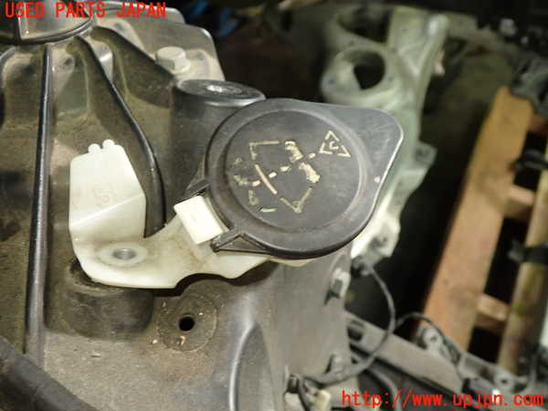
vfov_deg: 46.8
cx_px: 274
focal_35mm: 30
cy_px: 206
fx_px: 475
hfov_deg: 60.0
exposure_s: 1/30
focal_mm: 5.4
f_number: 2.3
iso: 320
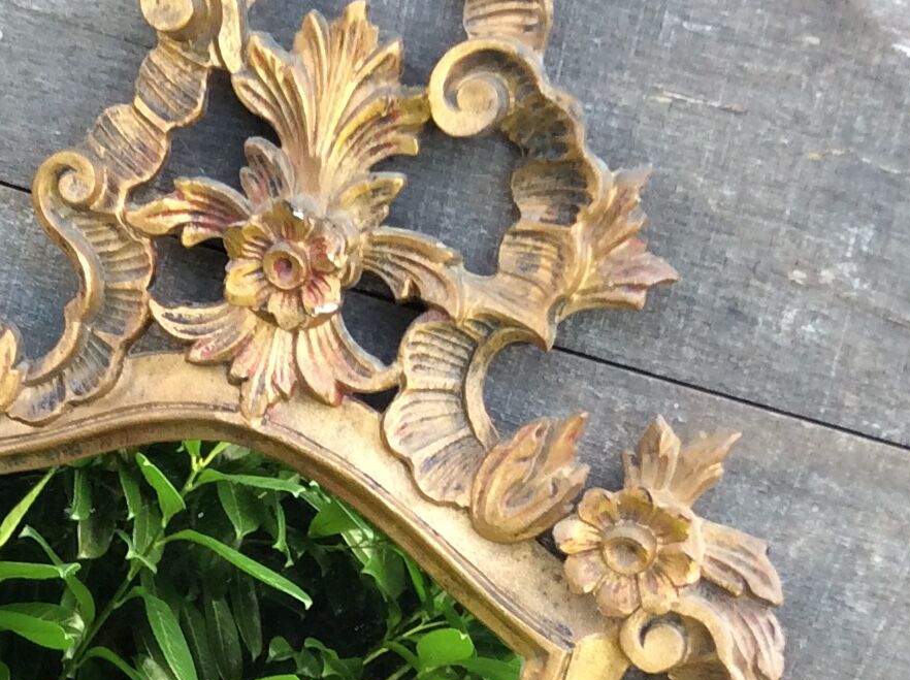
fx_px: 2468
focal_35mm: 94
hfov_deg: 20.5
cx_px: 99
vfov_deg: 15.3
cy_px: 735
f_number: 2.4
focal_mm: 3.3
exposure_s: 1/33
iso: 32
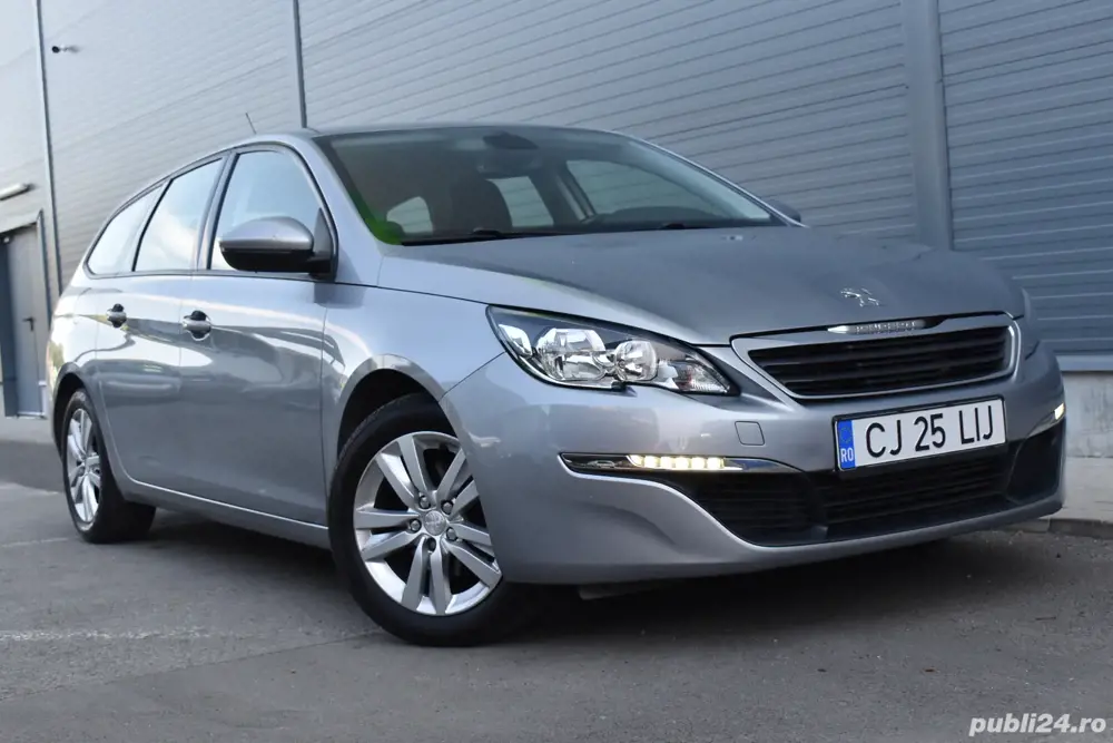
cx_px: 556
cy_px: 372
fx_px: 1577
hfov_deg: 38.9
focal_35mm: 51
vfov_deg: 26.5
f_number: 7.1
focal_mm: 34
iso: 400
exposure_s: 1/200
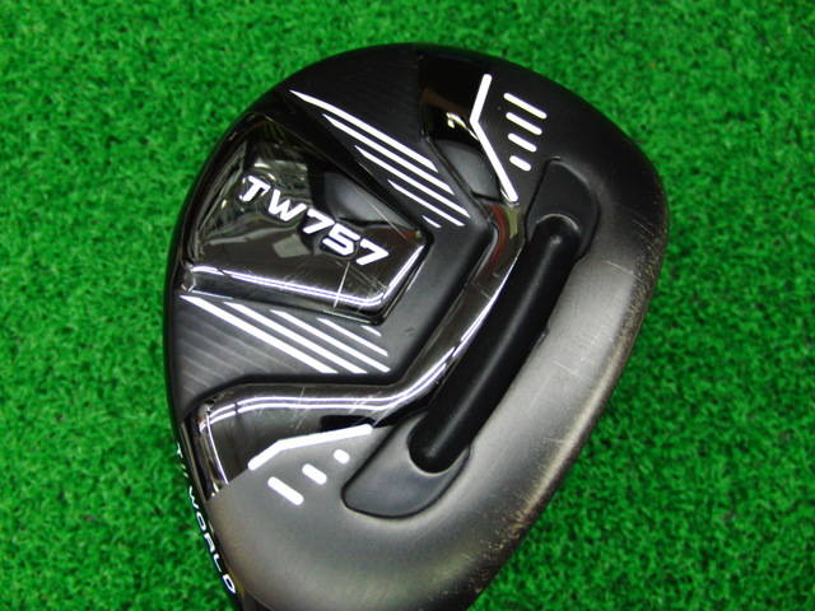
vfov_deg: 38.7
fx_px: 871
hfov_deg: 50.1
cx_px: 408
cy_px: 306
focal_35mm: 37
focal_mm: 6.42
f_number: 3.6
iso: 400
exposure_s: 1/40
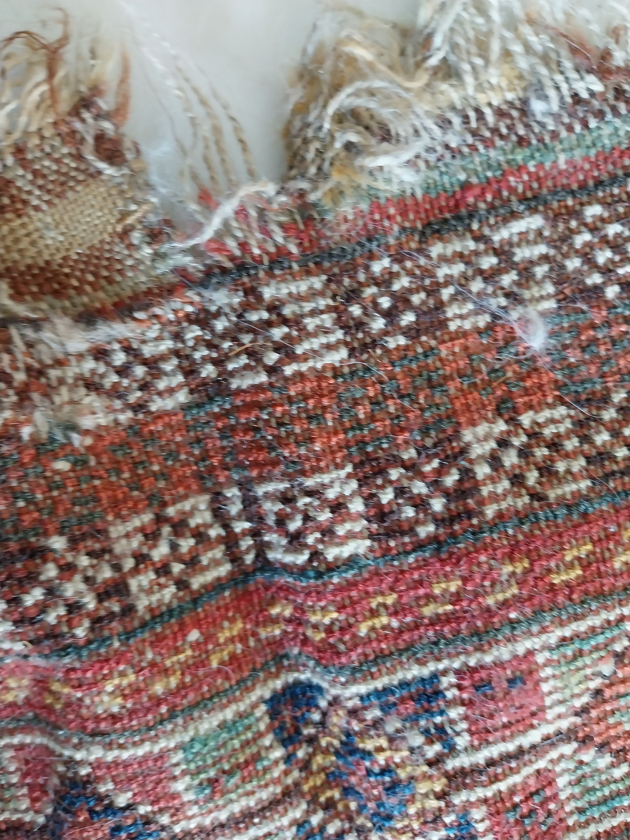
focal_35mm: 26
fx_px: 631
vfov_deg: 67.3
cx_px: 315
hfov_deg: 53.1
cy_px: 420
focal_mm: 4
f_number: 1.8
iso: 400
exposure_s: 1/33.3
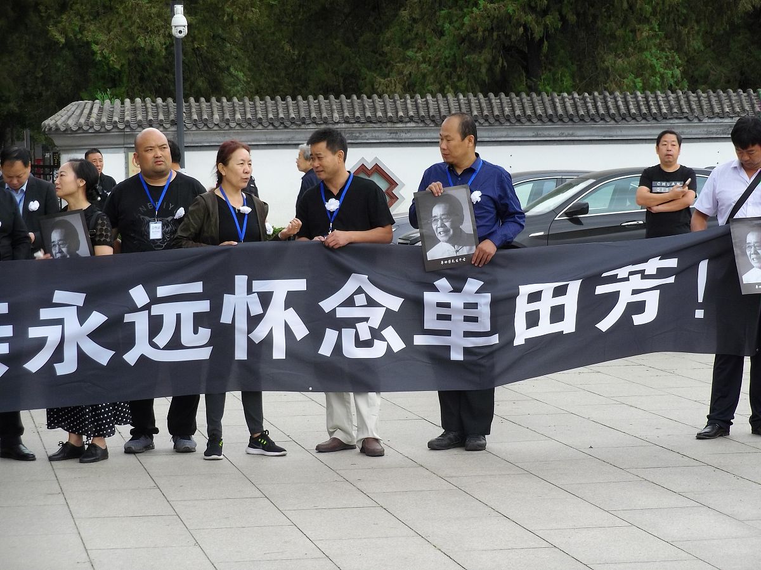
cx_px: 380
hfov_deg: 17.4
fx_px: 2482
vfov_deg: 13.1
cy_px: 285
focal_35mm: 113
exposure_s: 1/50
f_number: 5.3
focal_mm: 20.3
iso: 100
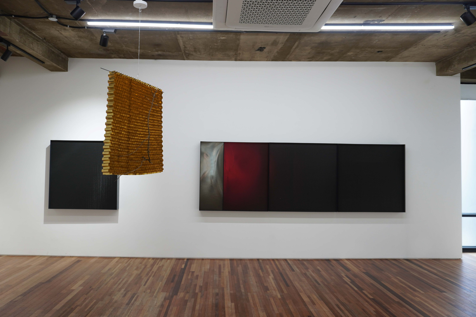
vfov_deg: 53.1
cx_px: 238
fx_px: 317
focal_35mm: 24
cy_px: 158
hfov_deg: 73.7
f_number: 3.5
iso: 125
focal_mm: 16
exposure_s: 1/30
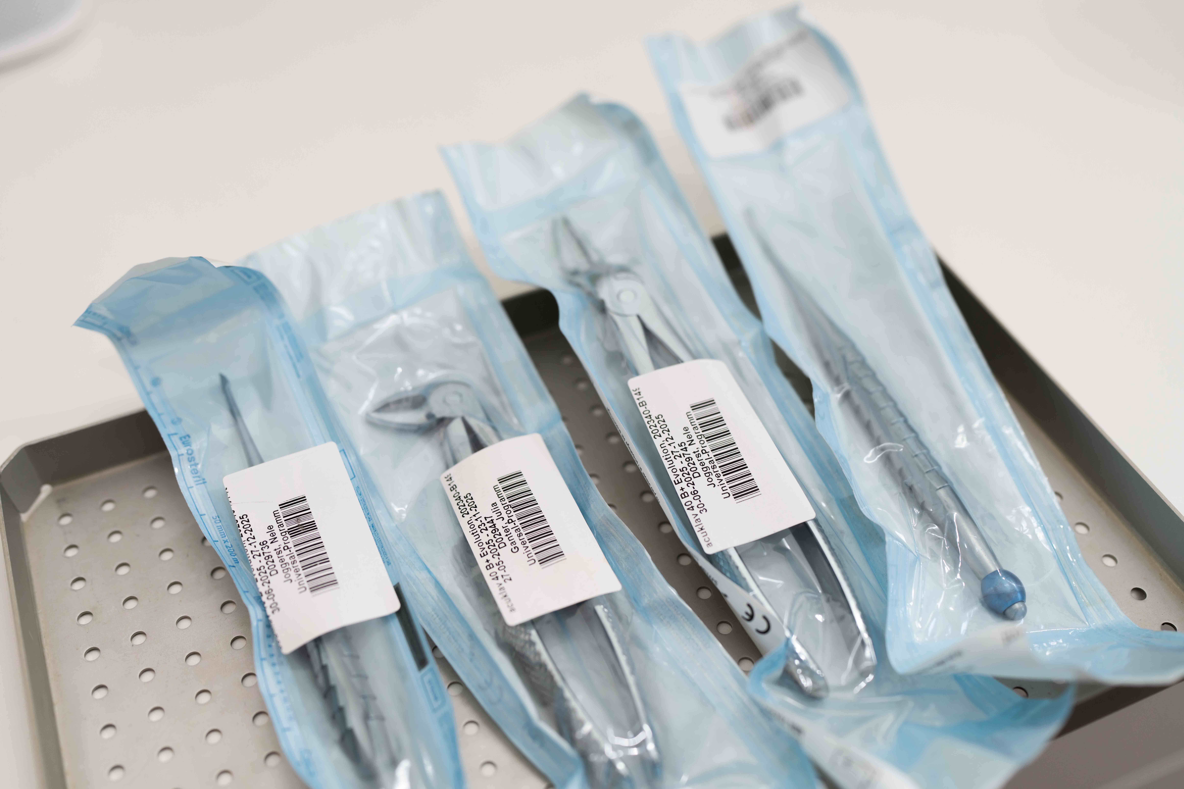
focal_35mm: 35
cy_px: 394
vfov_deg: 37.9
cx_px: 592
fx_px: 1151
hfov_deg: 54.4
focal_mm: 35
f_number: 2.5
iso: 200
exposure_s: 1/250
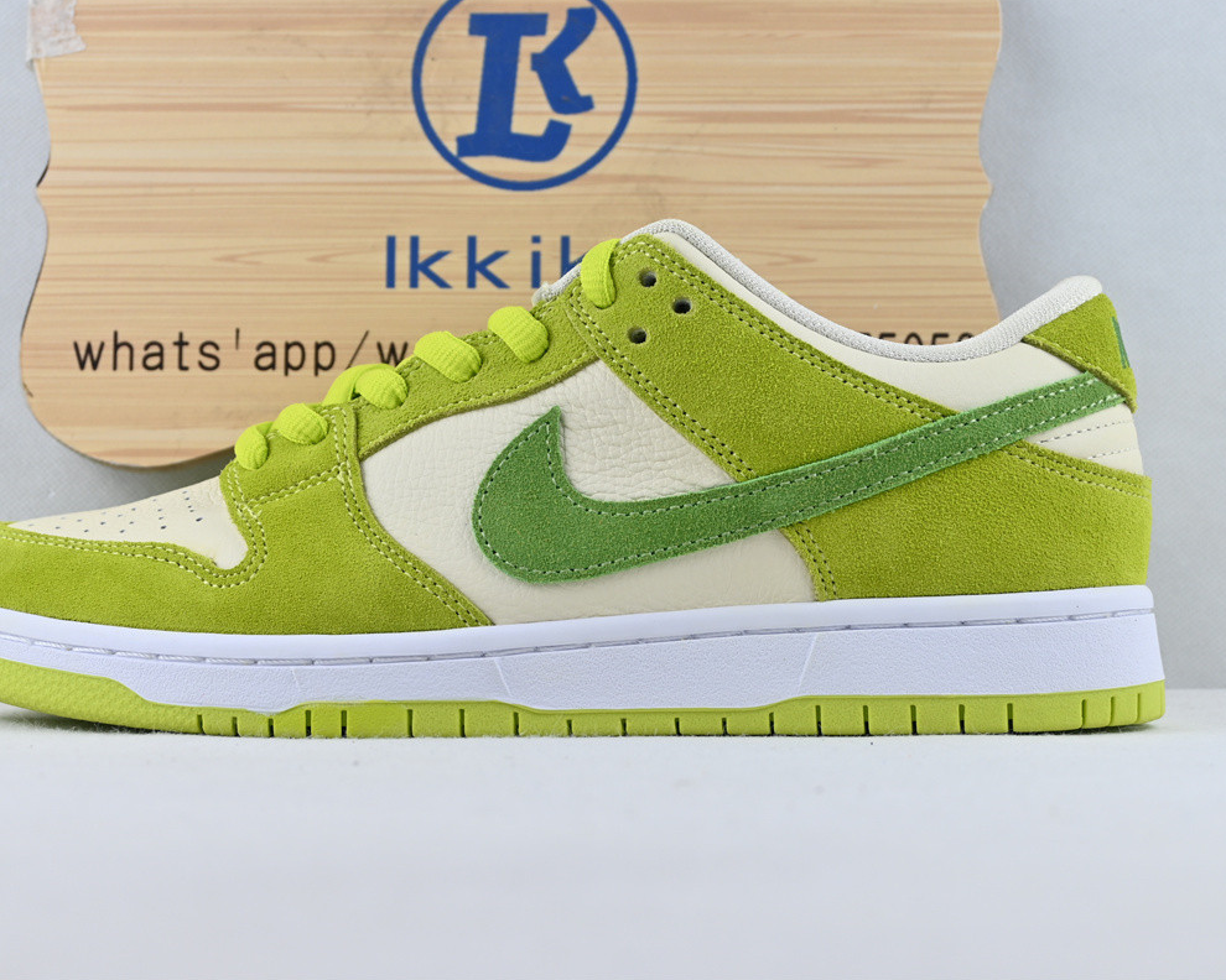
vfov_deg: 26.2
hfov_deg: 32.4
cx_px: 545
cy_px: 488
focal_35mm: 58
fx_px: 2105
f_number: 5
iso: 100
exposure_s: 1/60
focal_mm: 34
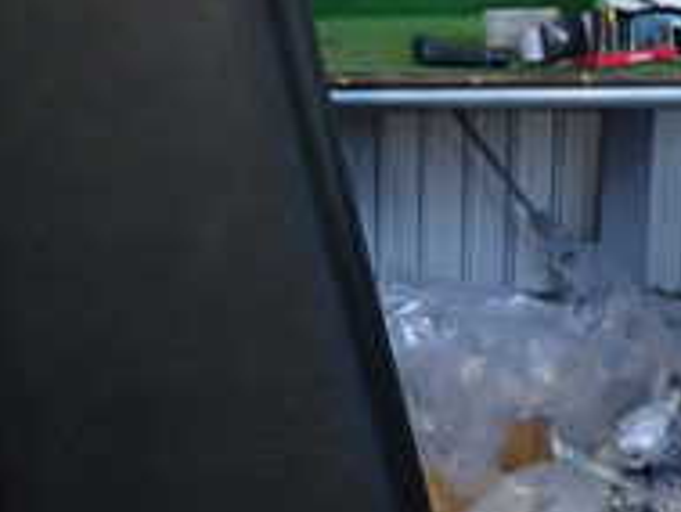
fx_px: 1870
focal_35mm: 95
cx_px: 241
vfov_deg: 14.9
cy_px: 660
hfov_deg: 20.6
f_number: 6.3
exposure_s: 1/30
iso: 320
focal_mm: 5.4
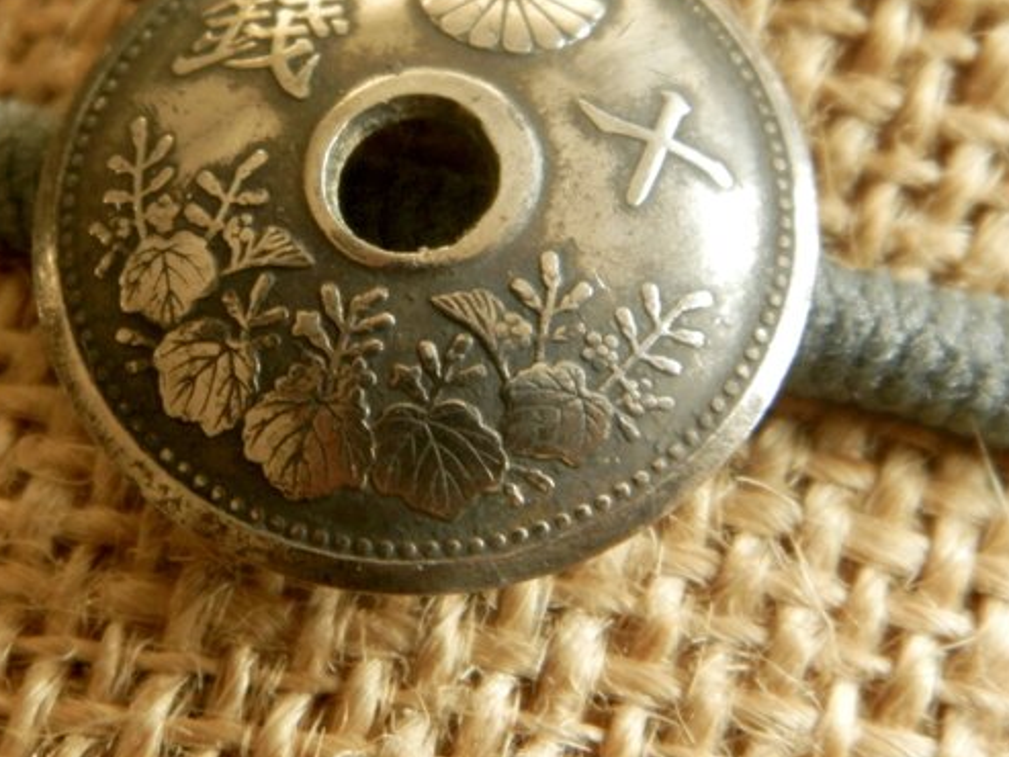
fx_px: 4140
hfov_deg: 13.9
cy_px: 170
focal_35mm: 142
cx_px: 322
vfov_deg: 10.4
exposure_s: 1/30
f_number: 4.2
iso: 200
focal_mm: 14.6
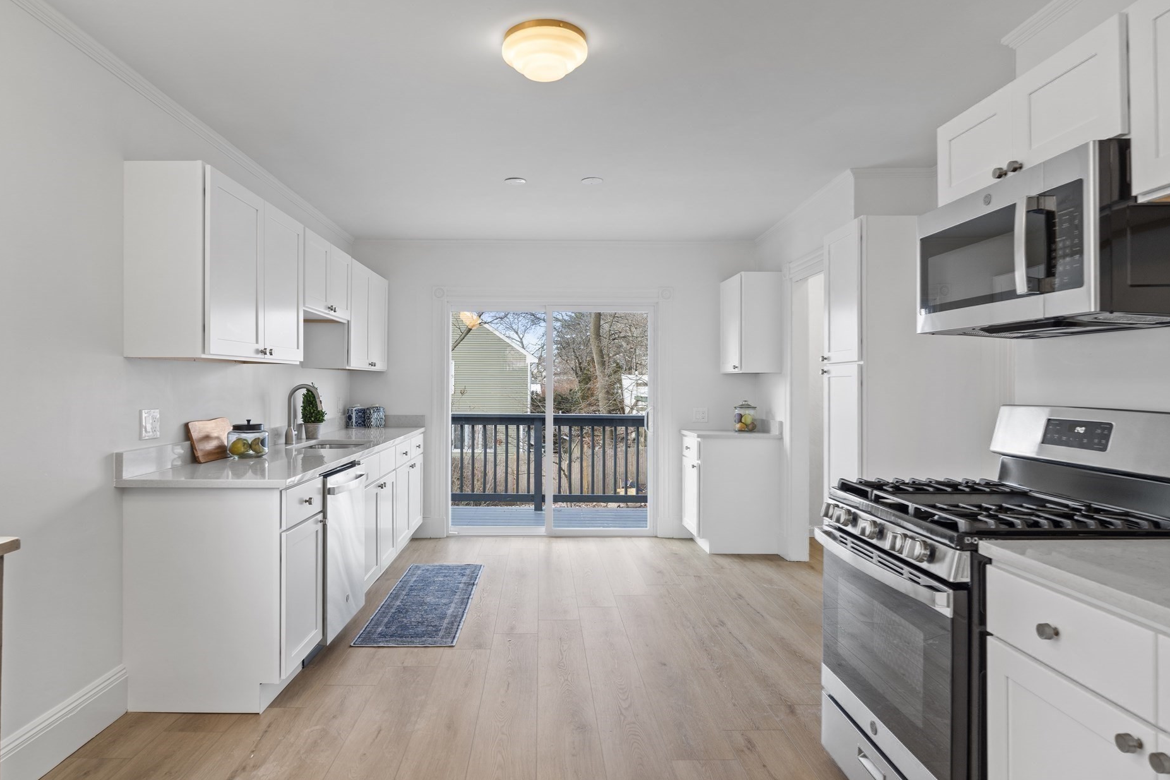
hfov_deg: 79.6
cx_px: 542
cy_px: 373
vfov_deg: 58.2
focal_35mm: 22
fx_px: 700
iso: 320
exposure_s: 1/5
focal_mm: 19.5
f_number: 7.1
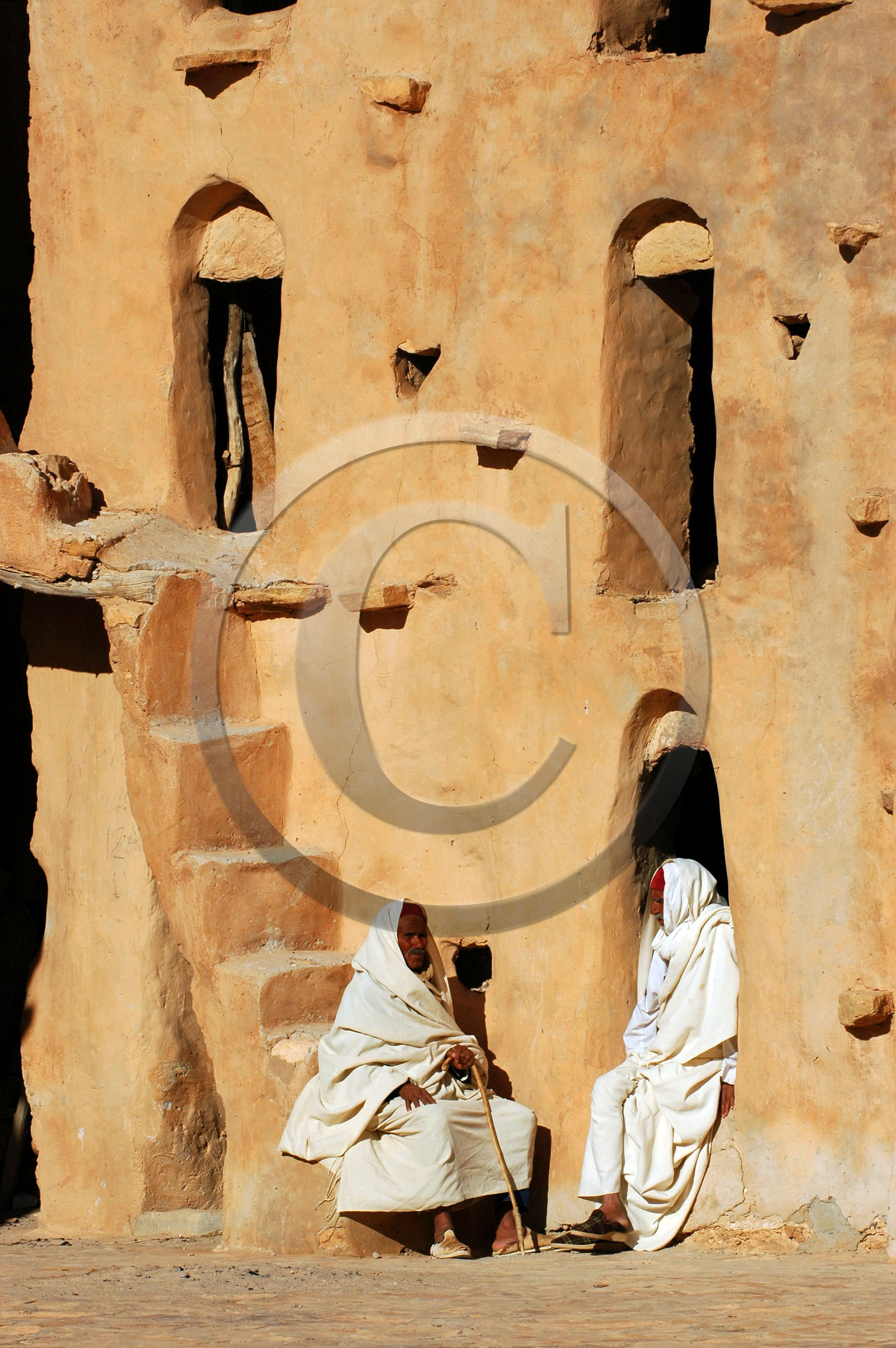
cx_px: 448
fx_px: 7572
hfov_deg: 6.8
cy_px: 674
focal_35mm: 202
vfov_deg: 10.2
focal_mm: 135
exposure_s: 1/800
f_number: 9
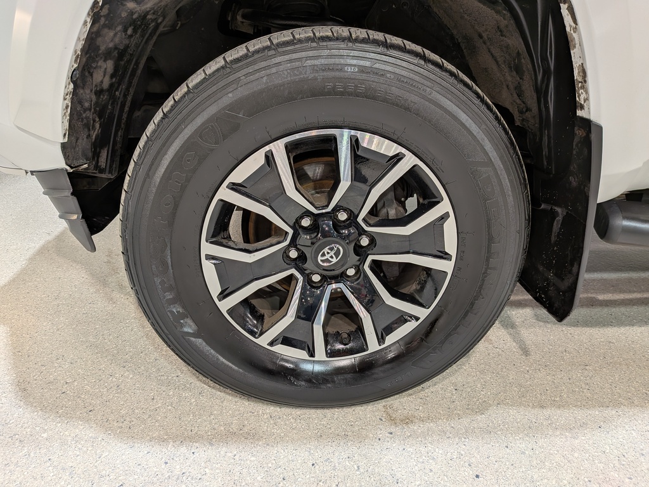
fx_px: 450
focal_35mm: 24
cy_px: 244
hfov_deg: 71.6
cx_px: 324
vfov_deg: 56.8
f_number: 1.7
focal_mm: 4.53
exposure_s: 1/161
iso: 30
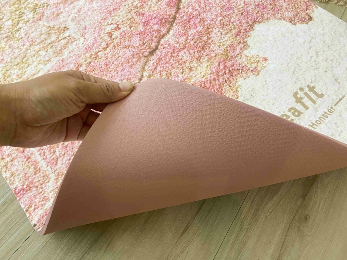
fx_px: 261
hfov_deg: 67.3
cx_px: 174
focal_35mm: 26
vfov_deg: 53.1
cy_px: 130
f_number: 1.8
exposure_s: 1/60
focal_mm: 4.25
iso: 250
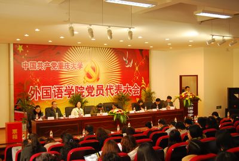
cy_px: 80
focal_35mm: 45
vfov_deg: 30.0
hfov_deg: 43.5
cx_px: 120
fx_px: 300
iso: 360
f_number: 4.2
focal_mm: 30
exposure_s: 1/25
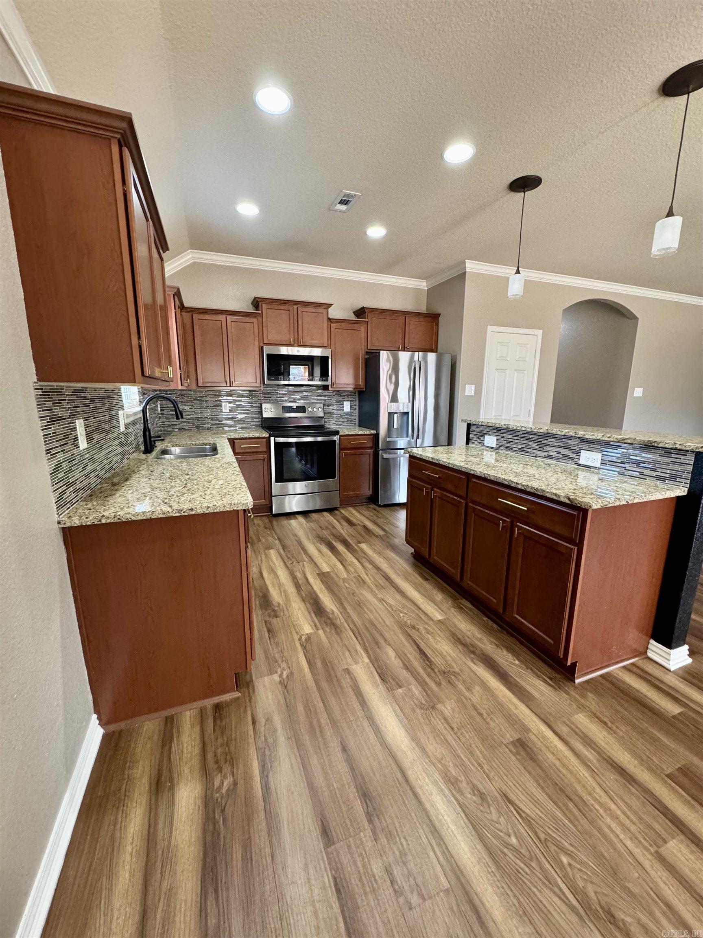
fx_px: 379
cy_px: 469
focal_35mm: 14
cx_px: 352
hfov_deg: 85.7
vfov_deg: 102.1
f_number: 2.2
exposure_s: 1/60
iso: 400
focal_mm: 2.22
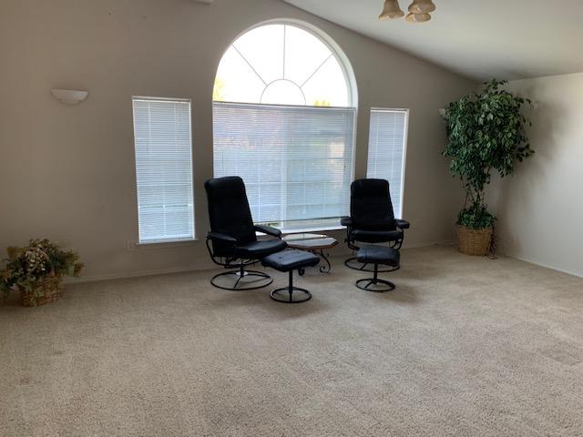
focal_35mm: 26
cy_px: 218
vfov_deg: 53.1
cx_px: 292
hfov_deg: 67.3
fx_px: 438
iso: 100
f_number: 1.8
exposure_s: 1/86
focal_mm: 4.25
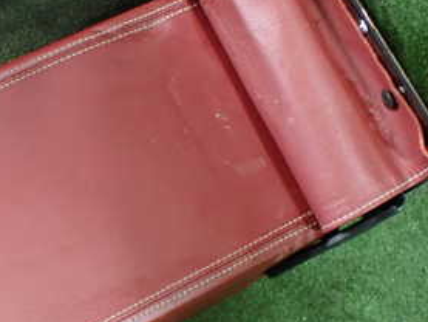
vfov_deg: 22.4
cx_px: 54
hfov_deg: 28.8
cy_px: 231
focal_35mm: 65
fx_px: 804
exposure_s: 1/80
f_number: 2.3
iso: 800
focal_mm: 5.4
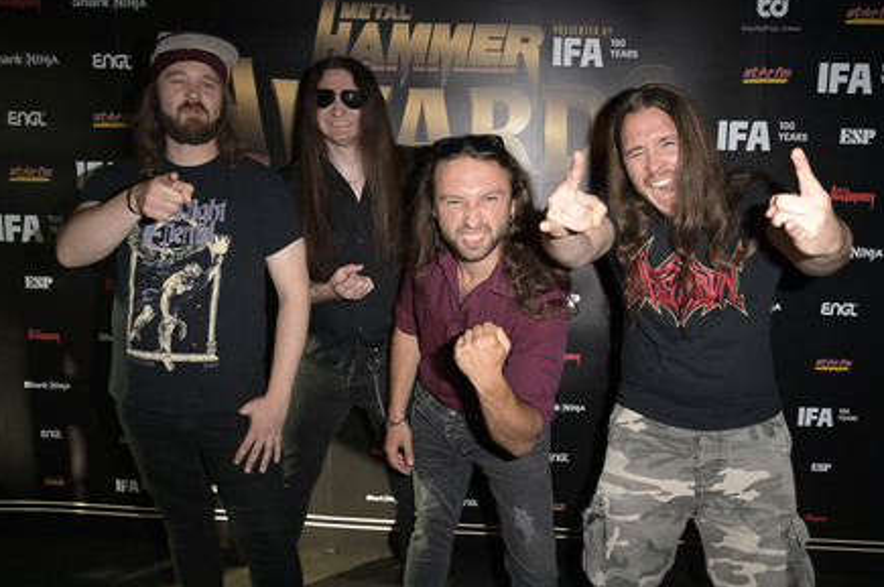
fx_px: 687
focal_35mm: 28
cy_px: 290
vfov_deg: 46.3
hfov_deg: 65.5
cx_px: 450
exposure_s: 1/200
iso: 640
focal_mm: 27
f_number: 6.3
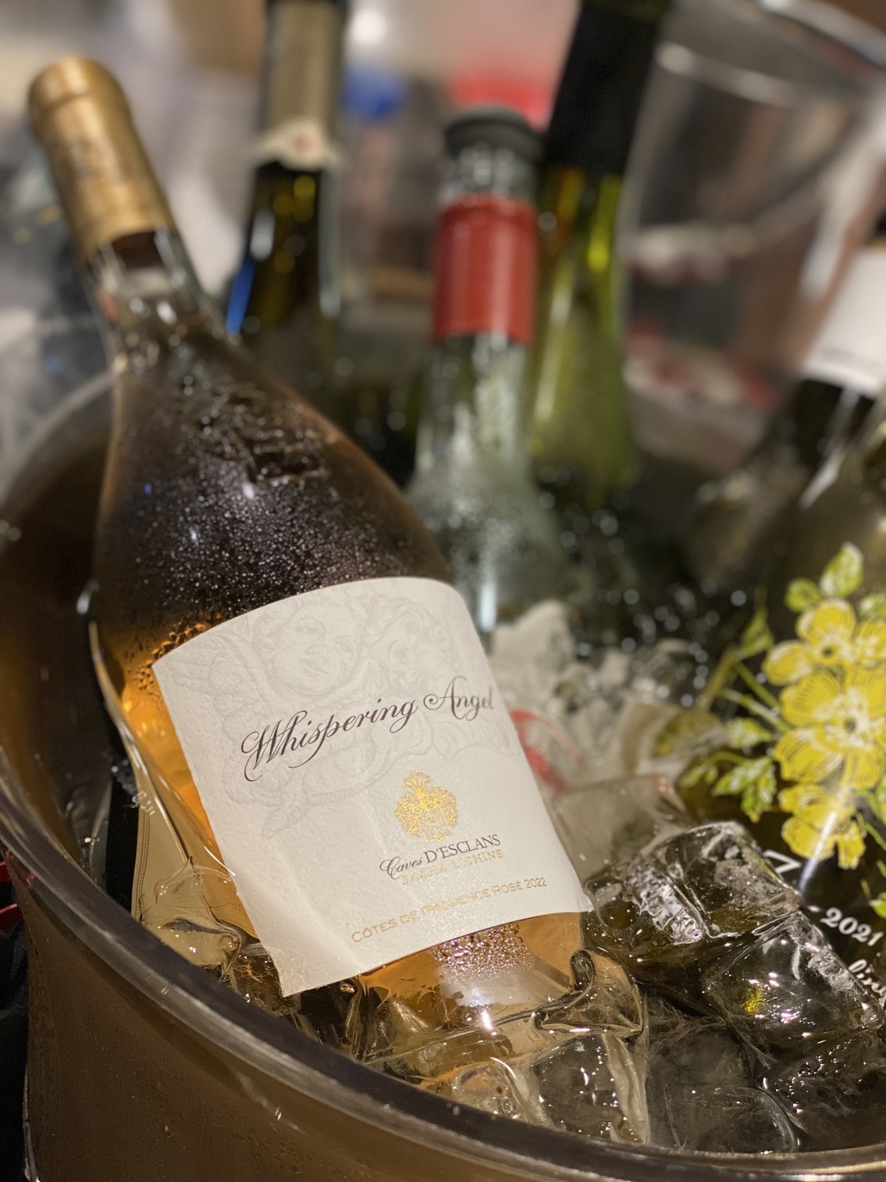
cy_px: 591
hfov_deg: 28.0
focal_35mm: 52
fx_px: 1775
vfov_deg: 36.8
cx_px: 443
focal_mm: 6
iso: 200
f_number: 2
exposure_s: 1/120
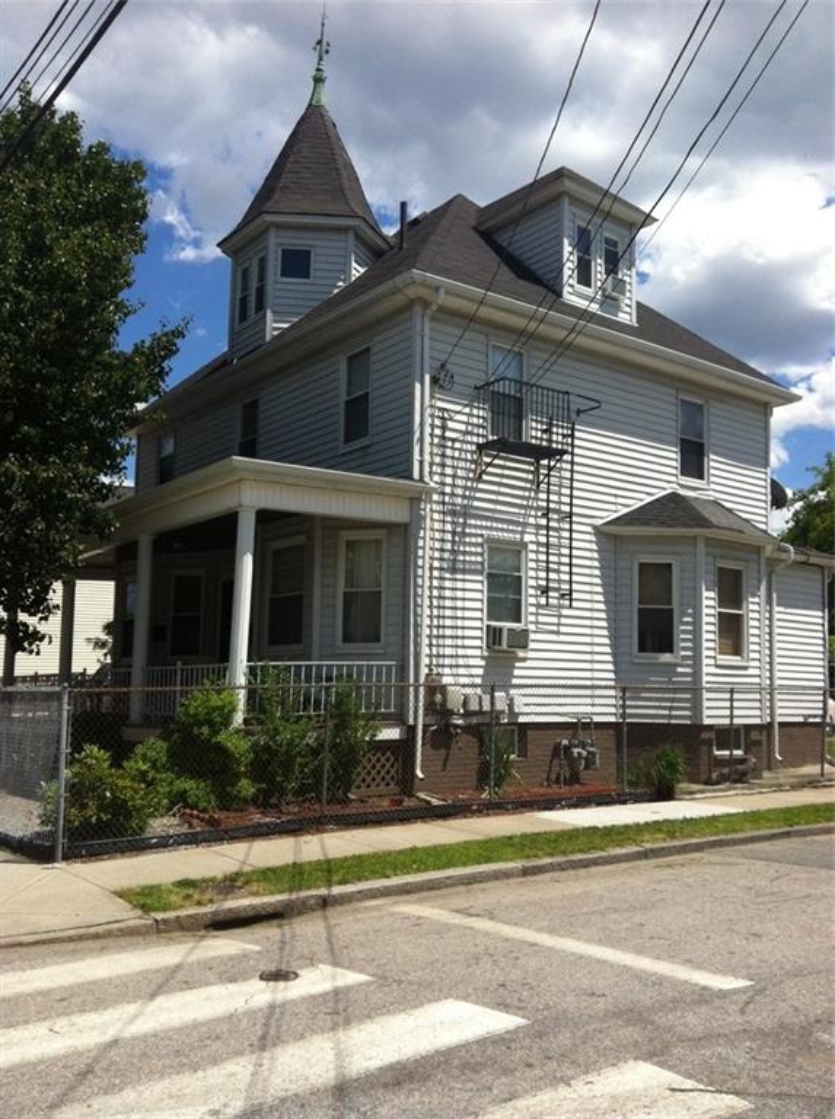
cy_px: 560
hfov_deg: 40.6
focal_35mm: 35
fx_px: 1129
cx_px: 418
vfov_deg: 52.7
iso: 80
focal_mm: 3.85
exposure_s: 1/1885
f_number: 2.8
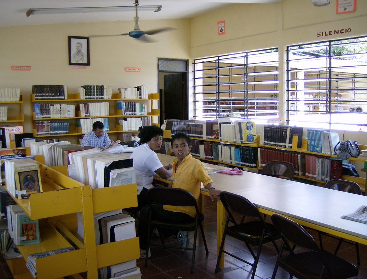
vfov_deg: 40.0
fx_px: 383
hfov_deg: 51.1
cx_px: 184
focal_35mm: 36
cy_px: 140
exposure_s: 1/89
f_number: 2.8
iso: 100
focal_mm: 6
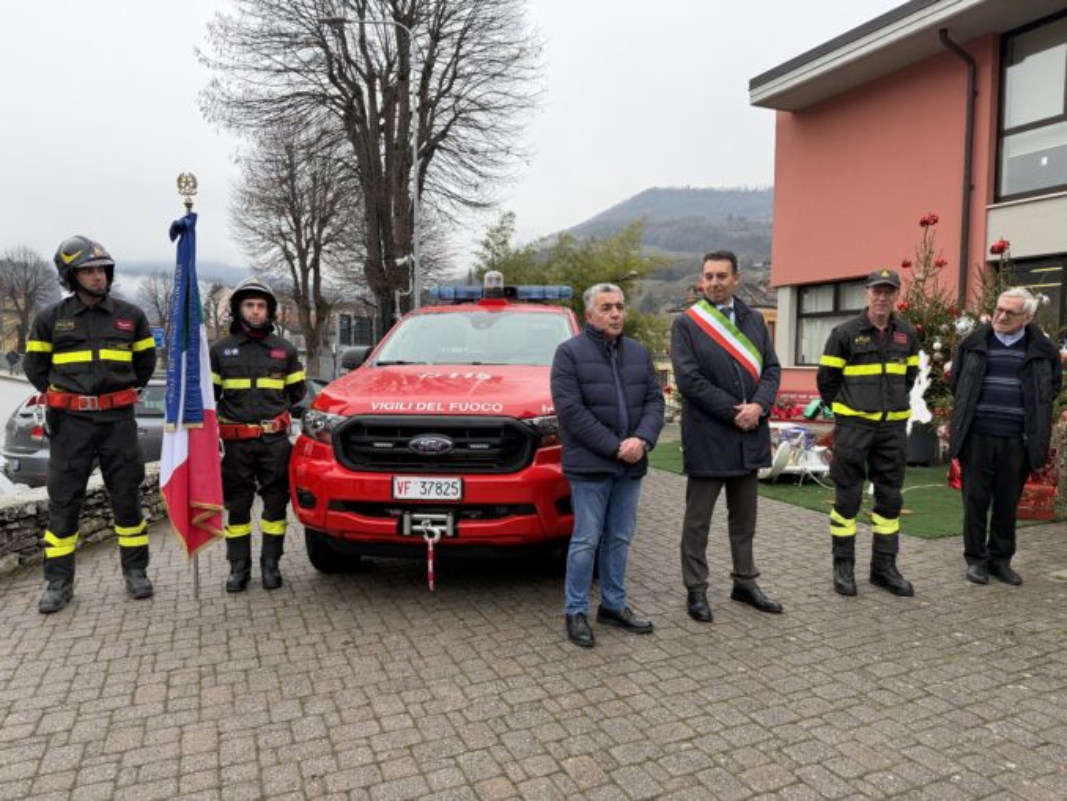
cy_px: 400
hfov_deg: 71.6
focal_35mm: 24
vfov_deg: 56.8
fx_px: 740
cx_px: 534
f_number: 1.78
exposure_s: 1/290
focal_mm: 6.76
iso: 80
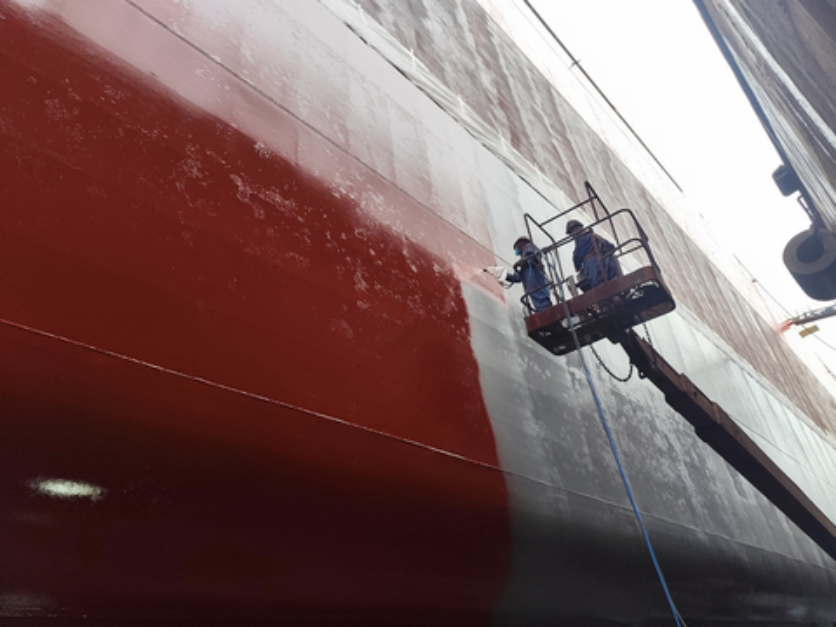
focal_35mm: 23
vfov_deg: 58.9
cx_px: 418
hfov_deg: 73.9
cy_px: 314
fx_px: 555
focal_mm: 6.19
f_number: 1.65
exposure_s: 1/360
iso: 50
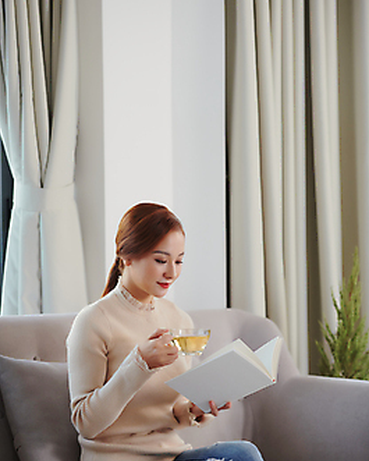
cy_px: 260
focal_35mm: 127
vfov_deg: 15.1
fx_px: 1733
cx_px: 184
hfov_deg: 12.2
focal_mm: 112
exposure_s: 1/160
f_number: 2.8
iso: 400
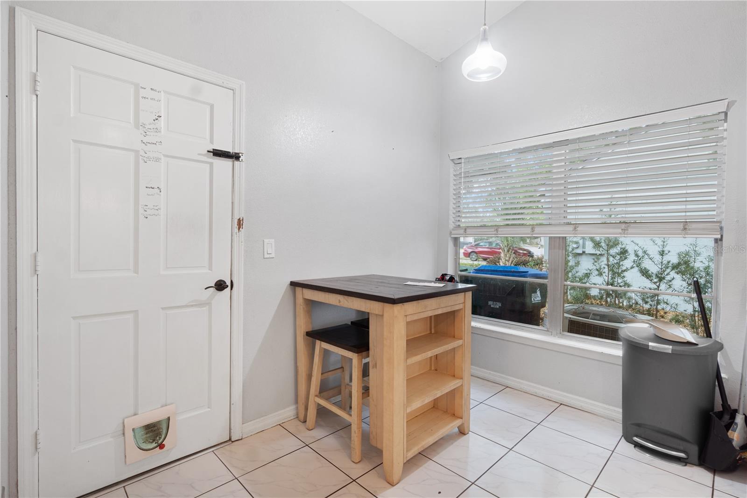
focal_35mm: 16
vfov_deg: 72.0
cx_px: 374
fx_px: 342
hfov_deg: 95.0
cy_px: 249
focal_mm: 11
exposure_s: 1/2
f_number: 9
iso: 100
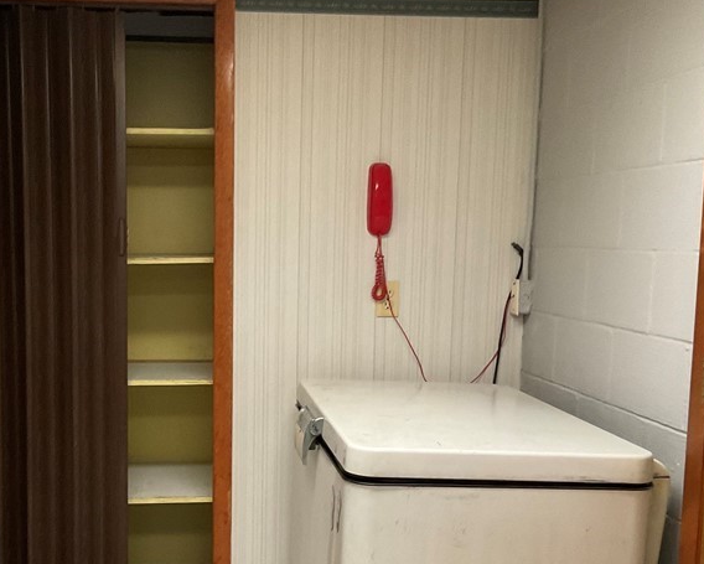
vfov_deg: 29.5
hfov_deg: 36.4
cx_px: 265
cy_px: 386
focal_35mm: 51
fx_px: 1063
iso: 200
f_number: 1.8
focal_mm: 3
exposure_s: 1/60
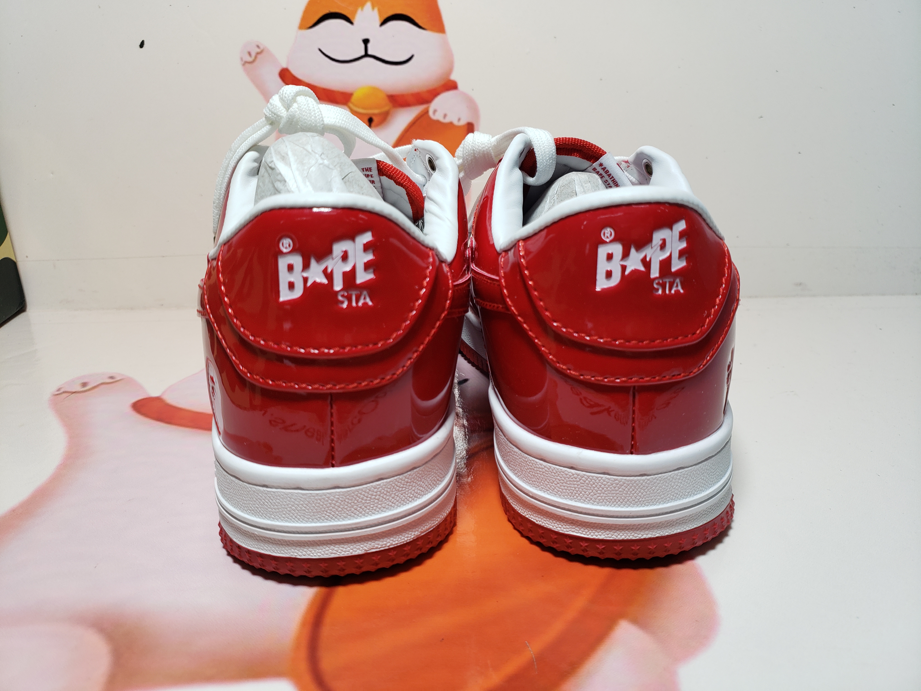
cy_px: 346
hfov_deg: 67.3
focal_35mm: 26
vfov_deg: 53.1
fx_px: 692
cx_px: 460
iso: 50
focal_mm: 4.3
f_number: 1.5
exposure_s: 1/443
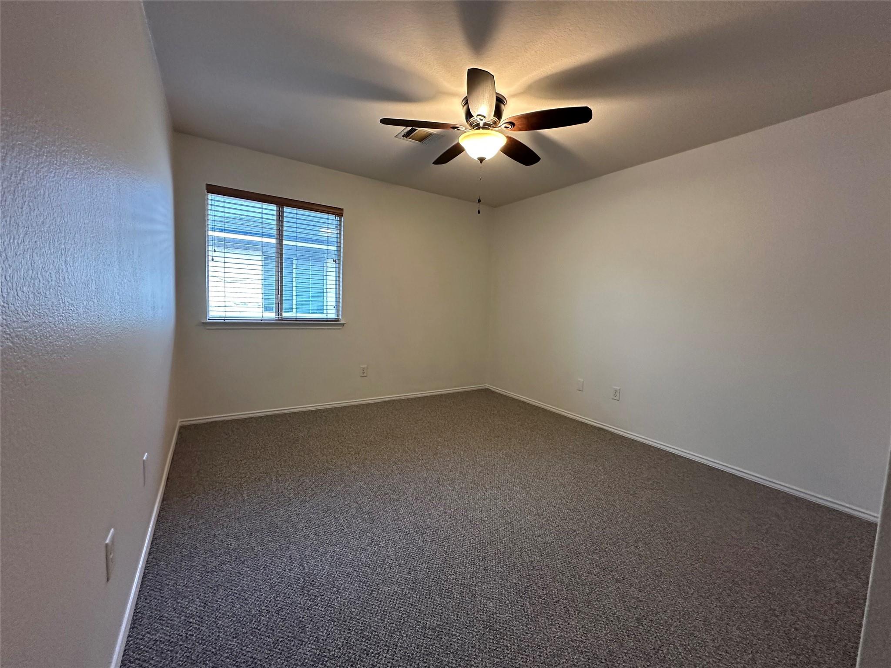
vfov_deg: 85.7
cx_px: 446
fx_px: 360
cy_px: 334
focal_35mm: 14
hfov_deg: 102.1
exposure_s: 1/60
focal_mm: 2.22
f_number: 2.2
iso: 250
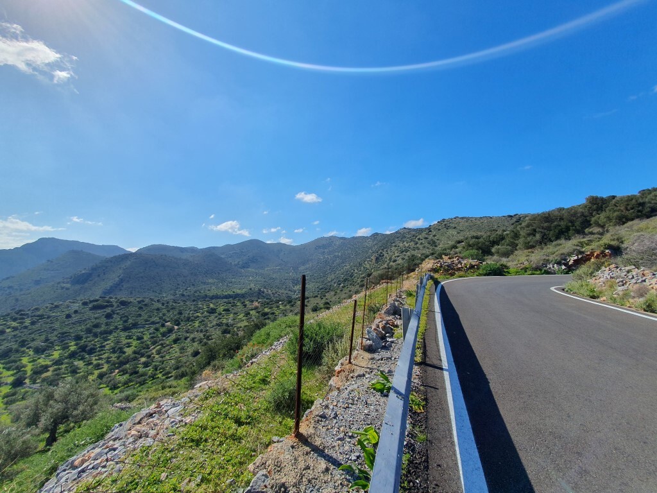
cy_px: 246
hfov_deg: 106.2
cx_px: 328
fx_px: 247
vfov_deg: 89.9
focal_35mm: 13
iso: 50
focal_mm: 1.8
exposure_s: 1/1528
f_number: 2.2
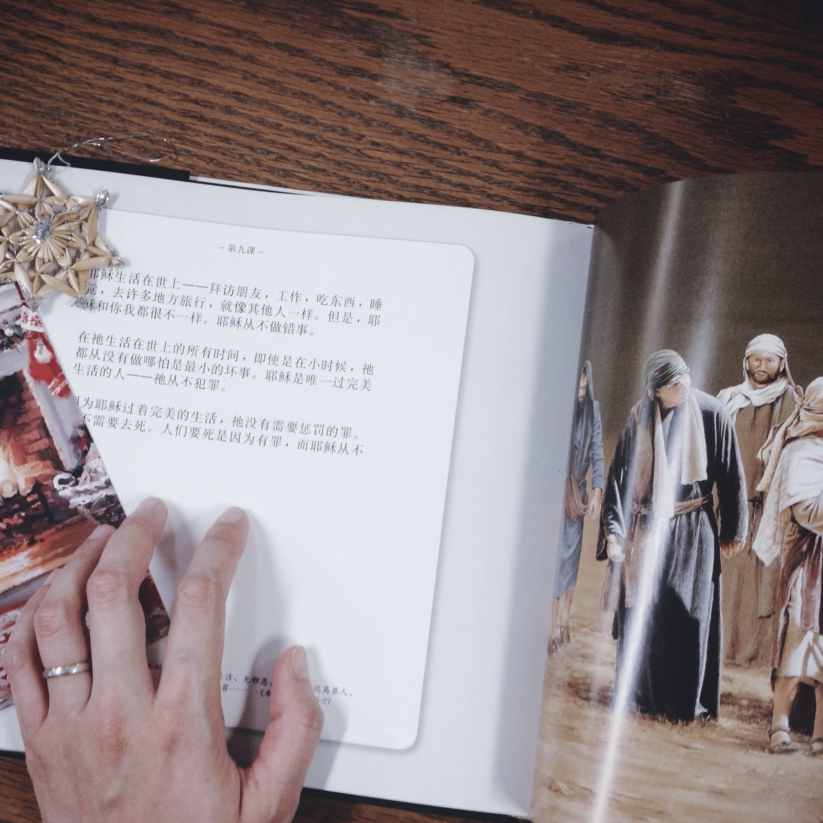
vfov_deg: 32.7
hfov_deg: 32.8
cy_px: 489
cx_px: 367
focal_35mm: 52
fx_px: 1399
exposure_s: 1/20
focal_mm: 4.3
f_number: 2.4
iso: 80
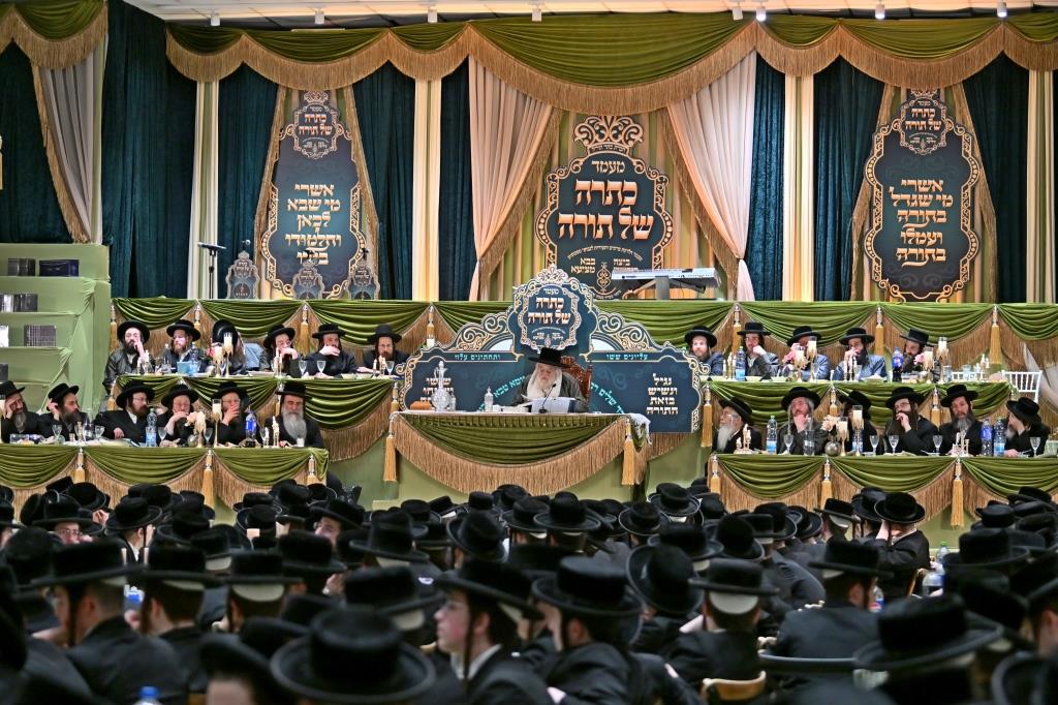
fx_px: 3085
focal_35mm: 105
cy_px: 352
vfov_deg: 13.0
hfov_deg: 19.5
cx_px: 529
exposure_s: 1/160
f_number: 2.8
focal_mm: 70
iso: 320
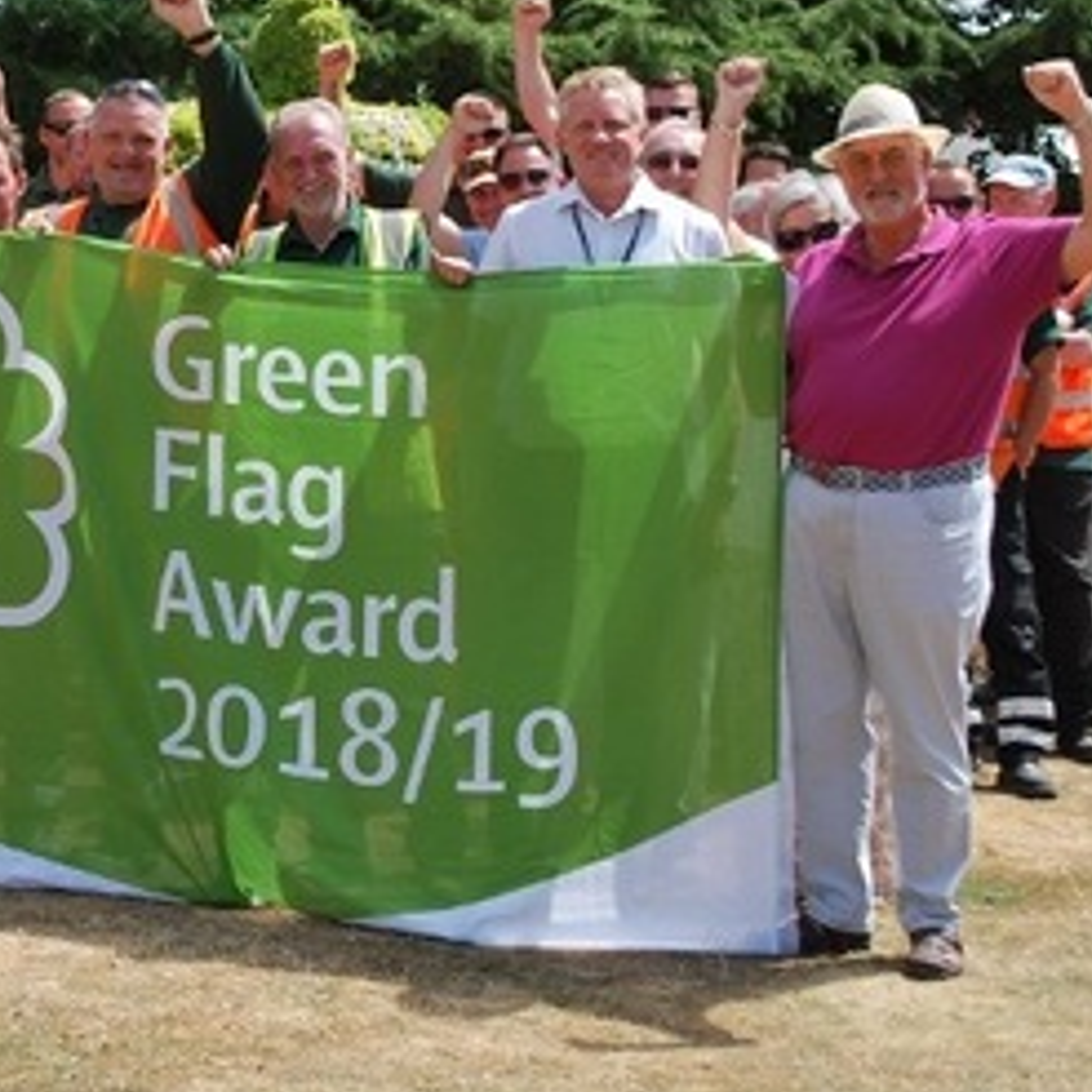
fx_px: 3495
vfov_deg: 17.7
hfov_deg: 17.3
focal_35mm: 98
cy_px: 309
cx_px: -44
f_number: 7.1
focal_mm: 35
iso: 100
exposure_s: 1/200
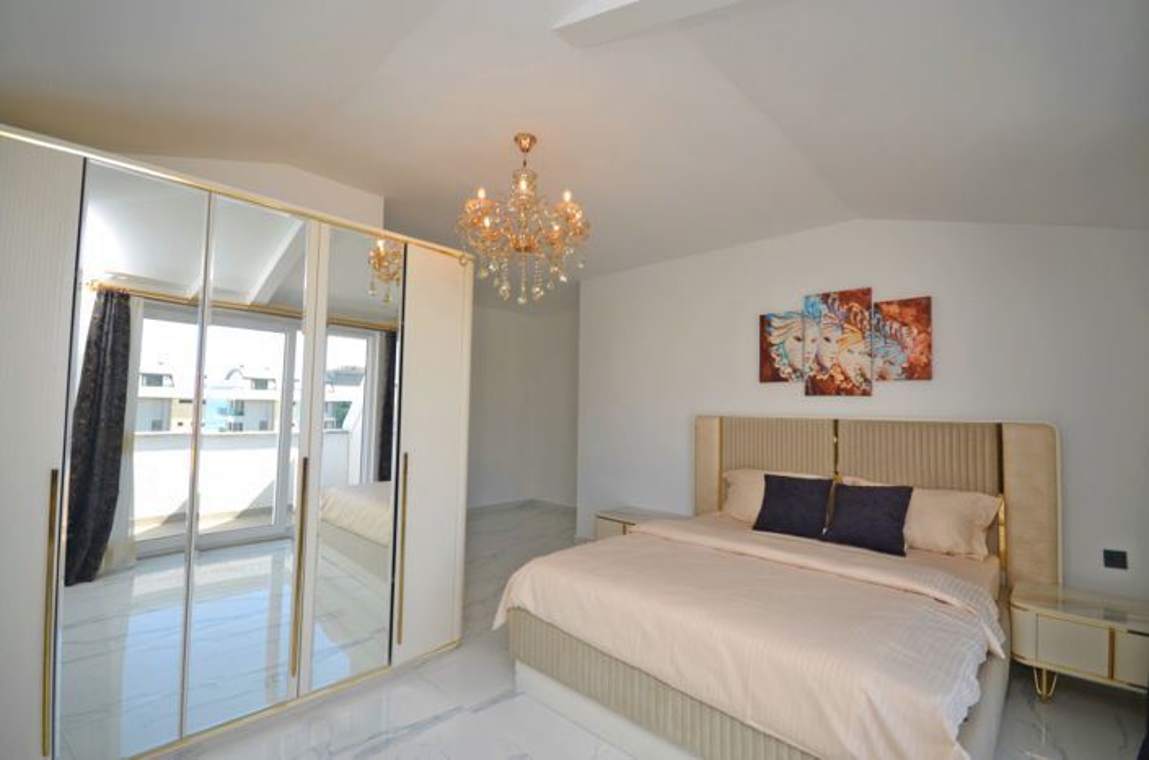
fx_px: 477
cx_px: 574
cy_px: 380
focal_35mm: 15
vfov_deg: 77.0
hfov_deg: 100.5
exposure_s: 1/125
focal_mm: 10
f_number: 5.6
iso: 140
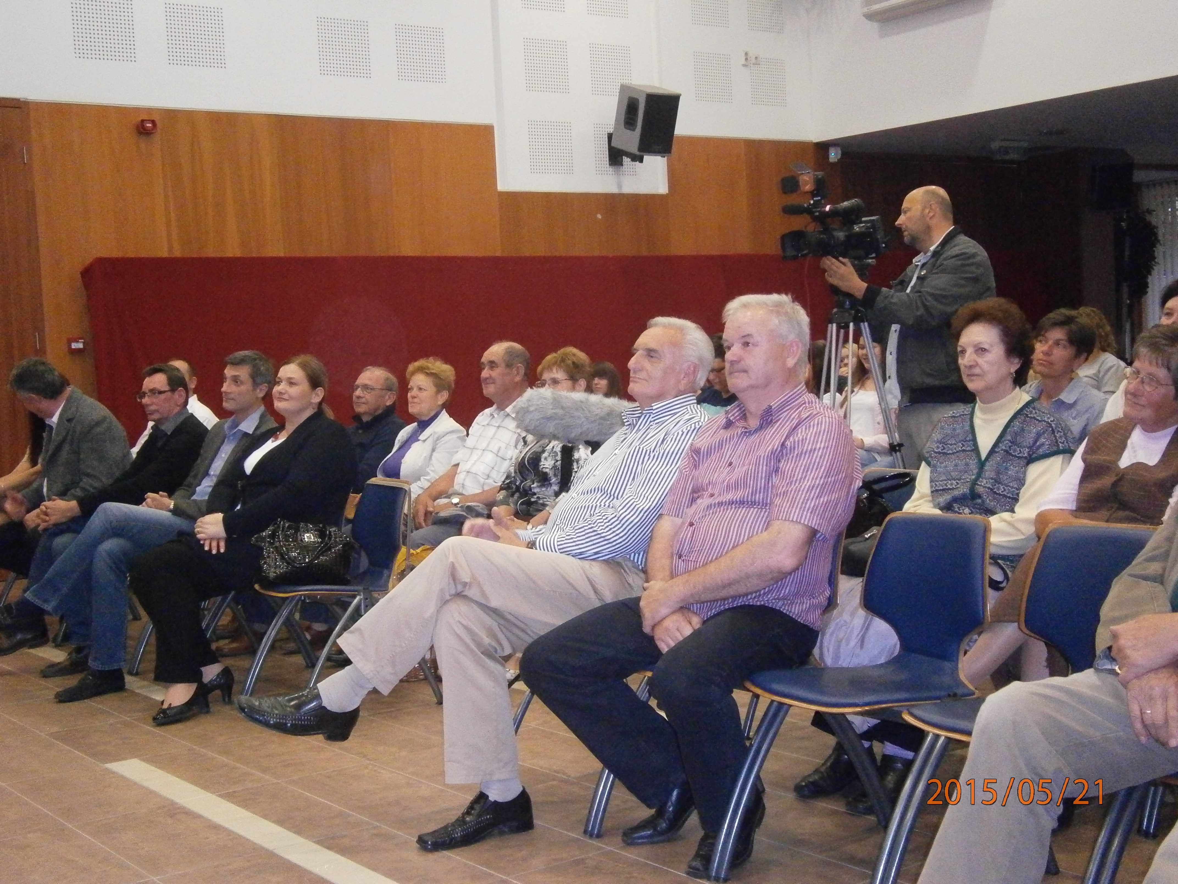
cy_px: 442
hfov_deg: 40.4
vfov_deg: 30.9
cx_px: 589
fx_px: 1599
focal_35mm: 47
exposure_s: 1/40
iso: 800
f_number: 3.4
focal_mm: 8.3
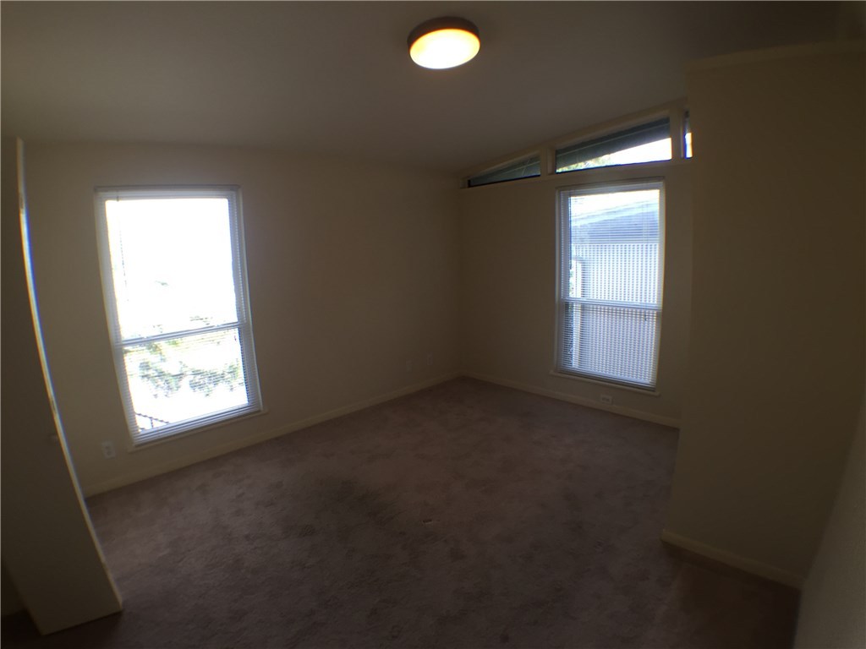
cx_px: 433
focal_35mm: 29
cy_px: 324
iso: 32
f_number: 2.2
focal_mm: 4.15
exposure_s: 1/40
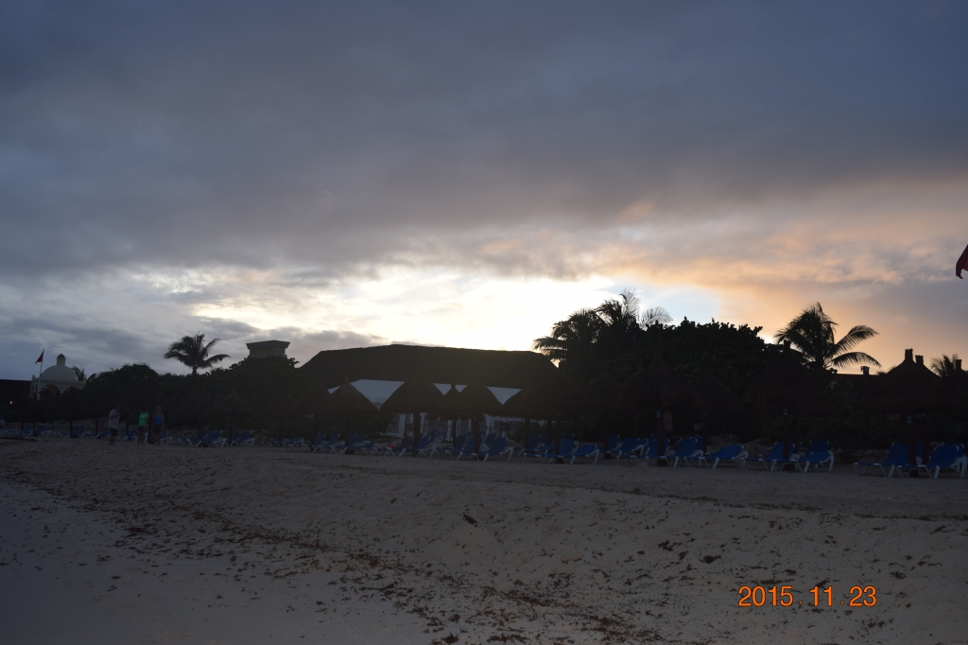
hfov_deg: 57.2
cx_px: 484
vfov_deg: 39.9
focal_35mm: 33
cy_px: 322
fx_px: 887
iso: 110
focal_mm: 22
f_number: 5.6
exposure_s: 1/125
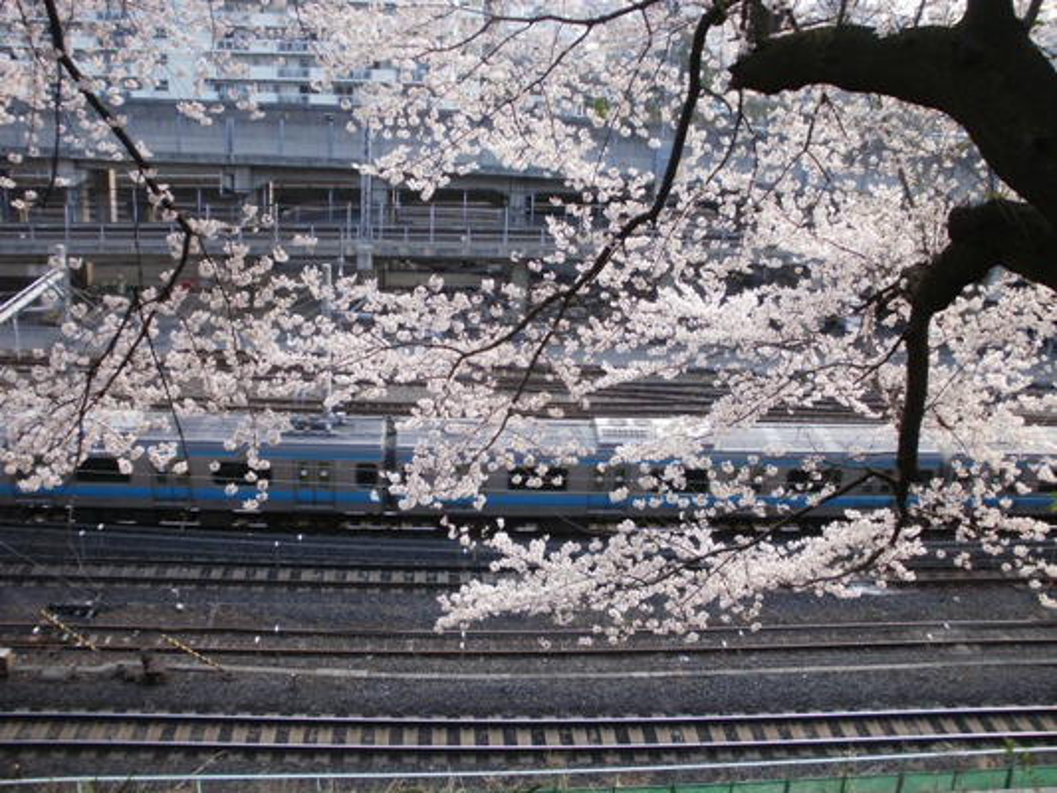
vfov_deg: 39.7
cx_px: 528
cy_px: 396
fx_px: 1100
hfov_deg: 51.3
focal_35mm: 36
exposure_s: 1/160
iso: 100
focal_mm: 6.3
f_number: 3.5
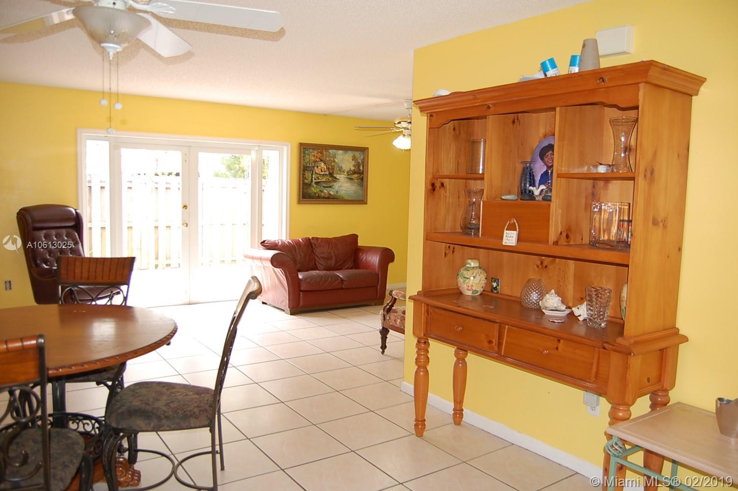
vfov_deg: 47.8
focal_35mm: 27
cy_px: 246
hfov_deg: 67.4
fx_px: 553
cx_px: 369
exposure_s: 1/80
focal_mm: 18
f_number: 3.5
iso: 400
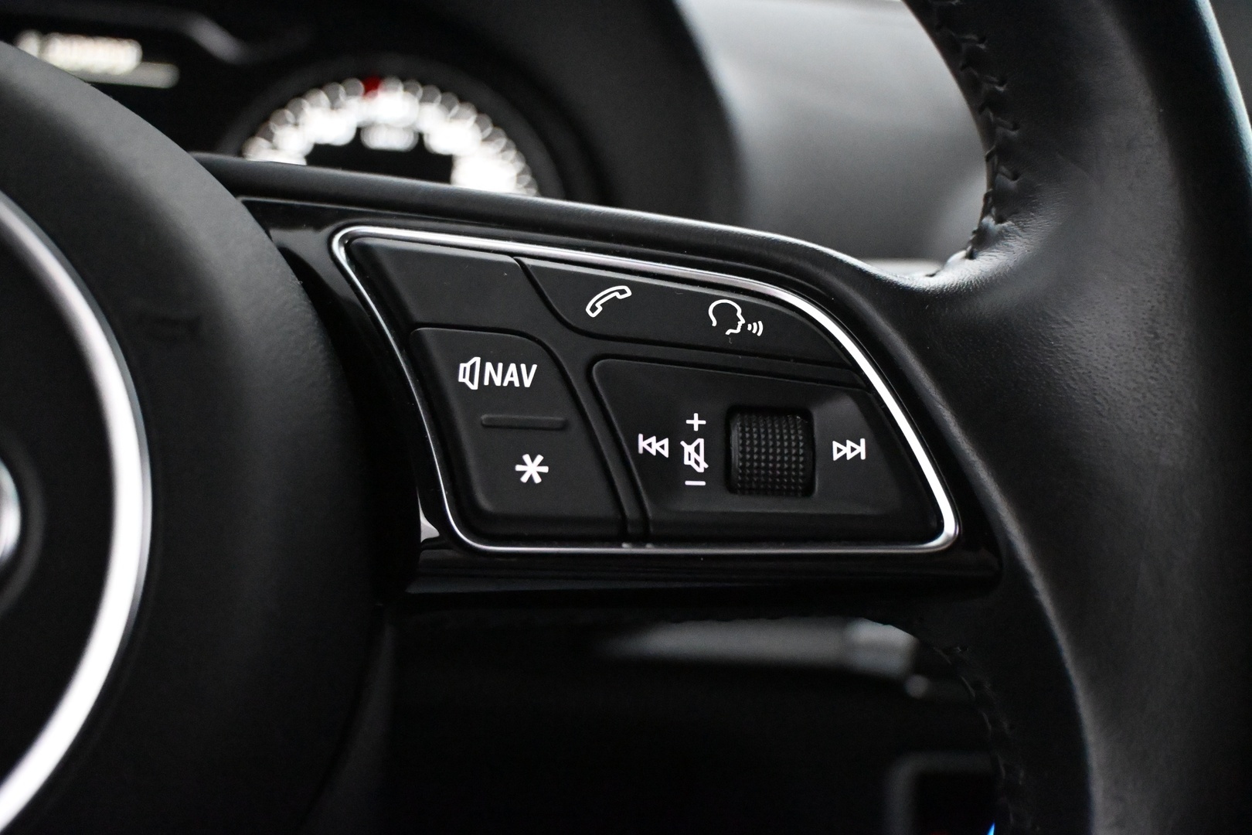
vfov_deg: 34.2
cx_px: 626
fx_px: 1356
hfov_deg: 49.6
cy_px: 418
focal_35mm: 39
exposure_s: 1/100
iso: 12800
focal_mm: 26
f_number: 4.5
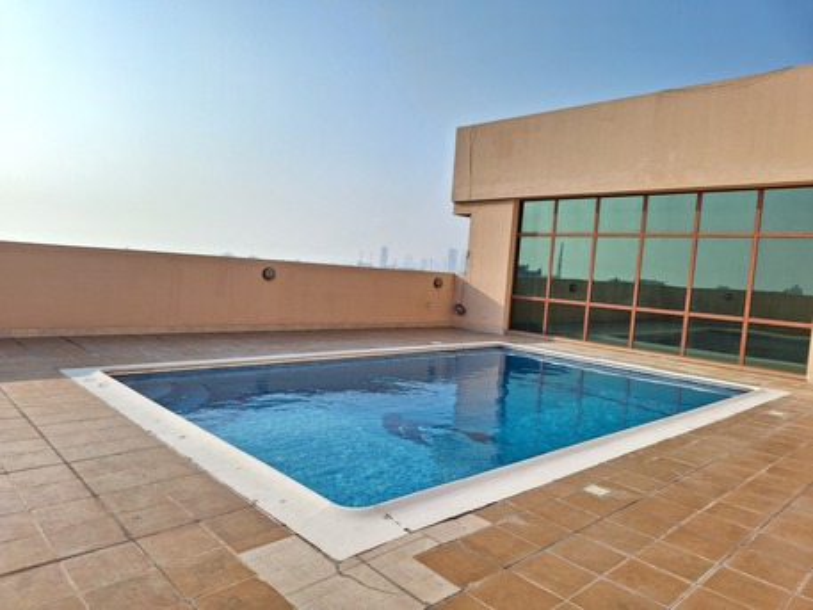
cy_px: 305
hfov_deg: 73.9
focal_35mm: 23
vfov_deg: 58.9
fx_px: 540
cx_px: 406
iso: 40
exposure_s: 1/2463
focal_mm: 5.54
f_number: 1.8
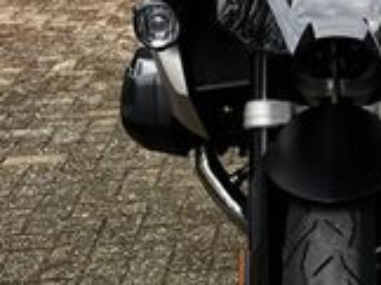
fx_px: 1132
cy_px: 68
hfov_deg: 18.6
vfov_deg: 14.3
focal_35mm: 103
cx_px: 376
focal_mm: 5.1
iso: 50
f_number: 1.6
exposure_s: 1/122
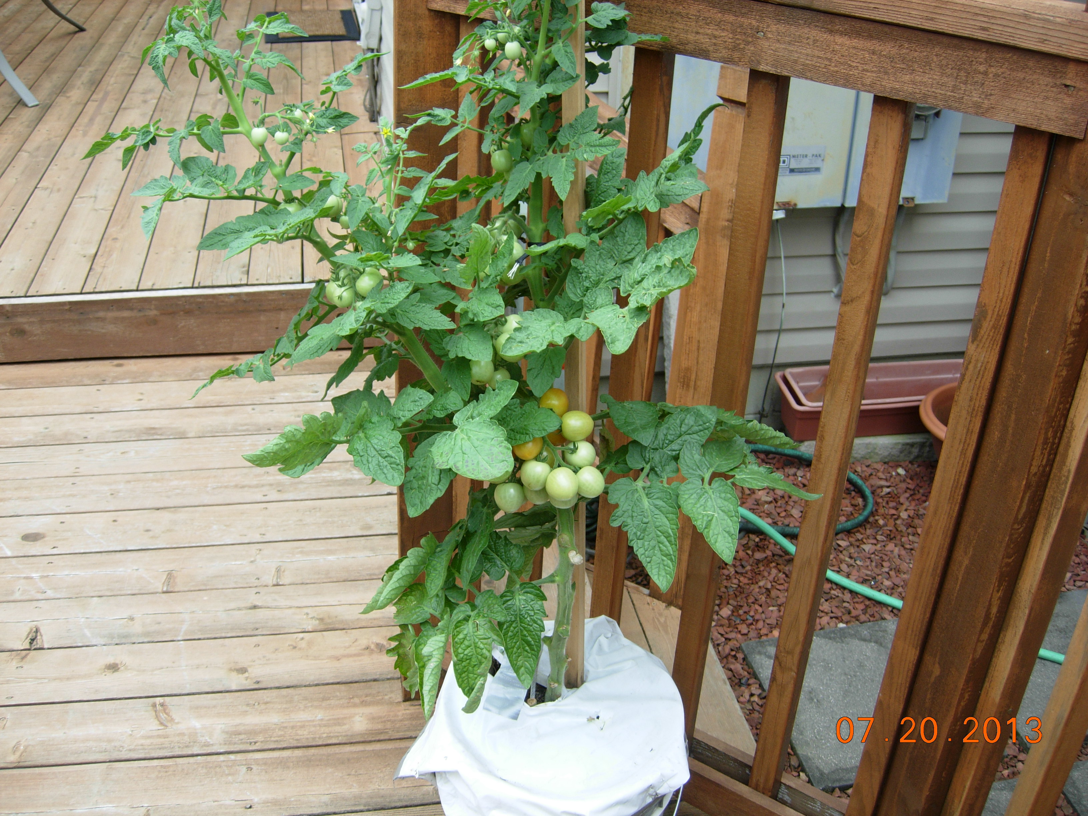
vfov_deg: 39.7
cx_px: 544
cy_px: 408
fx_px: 1131
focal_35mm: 36
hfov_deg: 51.4
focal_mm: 7.5
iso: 50
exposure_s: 1/60.4
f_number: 2.7
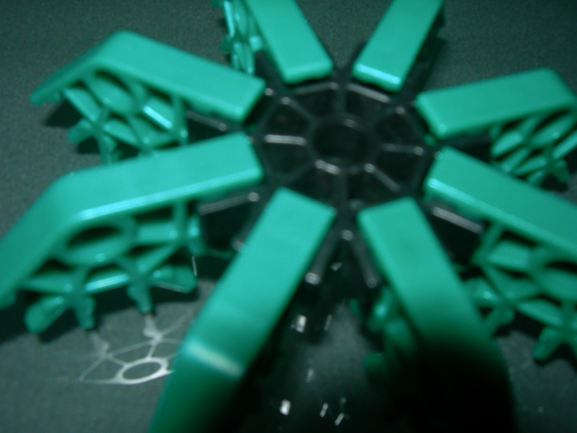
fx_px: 633
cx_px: 288
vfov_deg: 37.7
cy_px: 216
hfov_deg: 49.0
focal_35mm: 38
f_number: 4.8
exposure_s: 1/60.1
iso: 50
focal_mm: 7.8
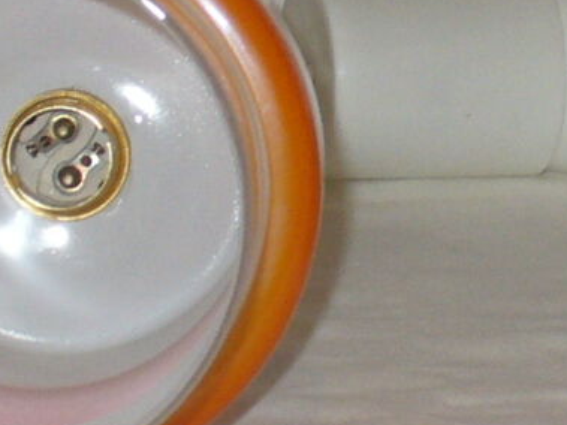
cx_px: 658
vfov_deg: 7.4
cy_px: 40
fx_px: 3275
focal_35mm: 200
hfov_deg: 9.8
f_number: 2.8
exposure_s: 1/30
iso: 100
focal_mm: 6.1
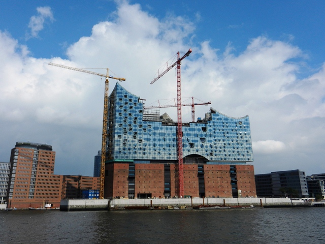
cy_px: 122
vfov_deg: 48.2
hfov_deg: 61.7
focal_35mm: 29
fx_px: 272
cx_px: 162
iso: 160
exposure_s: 1/800
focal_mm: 5.1
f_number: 7.2
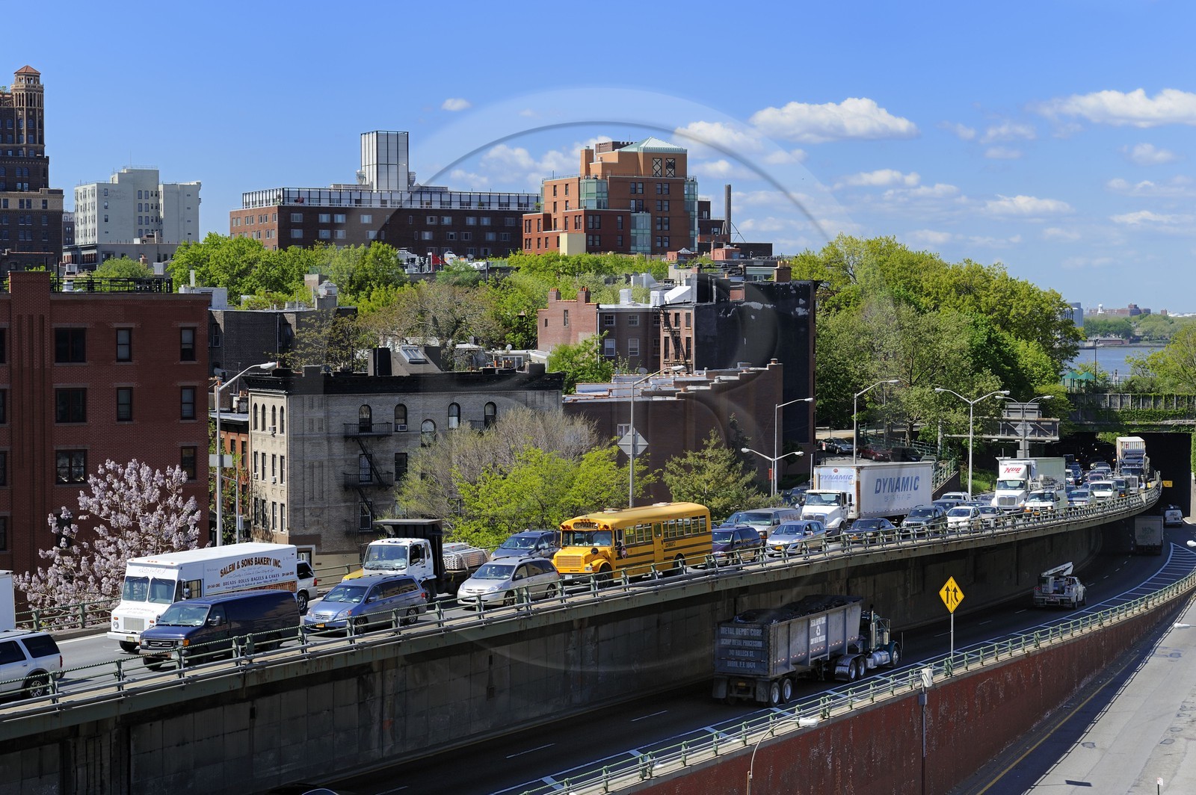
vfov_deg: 19.4
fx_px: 2324
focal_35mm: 70
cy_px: 398
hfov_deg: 28.9
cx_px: 598
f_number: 10
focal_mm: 70
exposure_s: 1/200
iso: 200
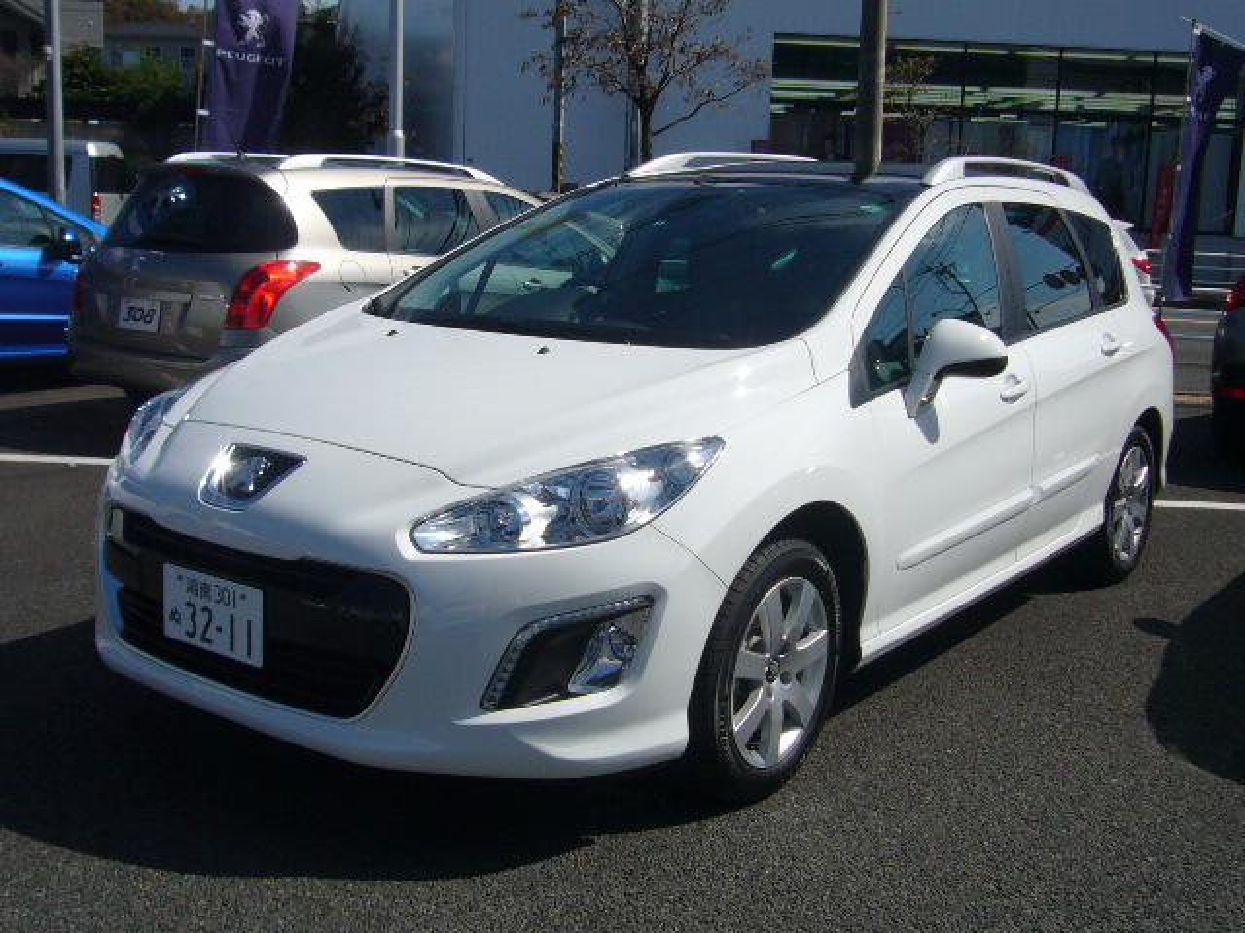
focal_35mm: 39
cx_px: 622
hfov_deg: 47.9
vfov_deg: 36.8
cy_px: 466
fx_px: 1403
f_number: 5.6
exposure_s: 1/800
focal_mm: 4.6
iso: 80
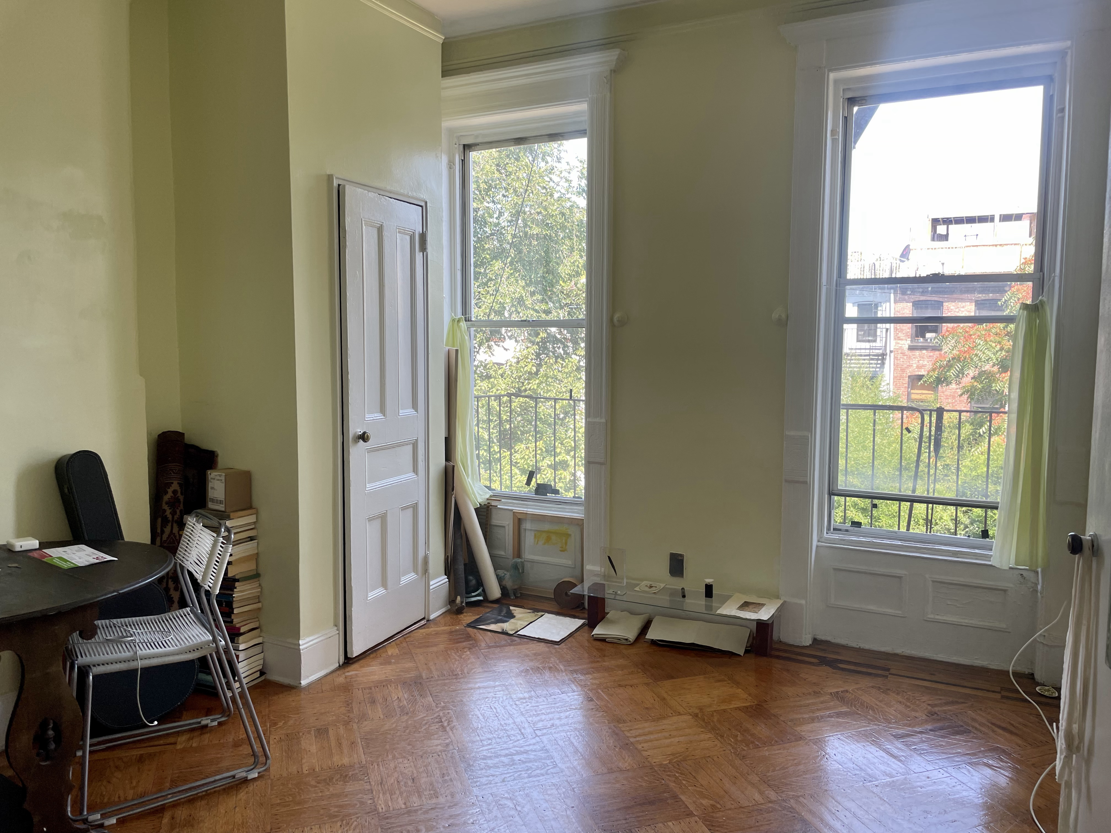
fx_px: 834
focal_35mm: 26
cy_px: 416
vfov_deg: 53.1
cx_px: 556
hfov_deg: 67.3
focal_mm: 4.2
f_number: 1.6
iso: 40
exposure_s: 1/121
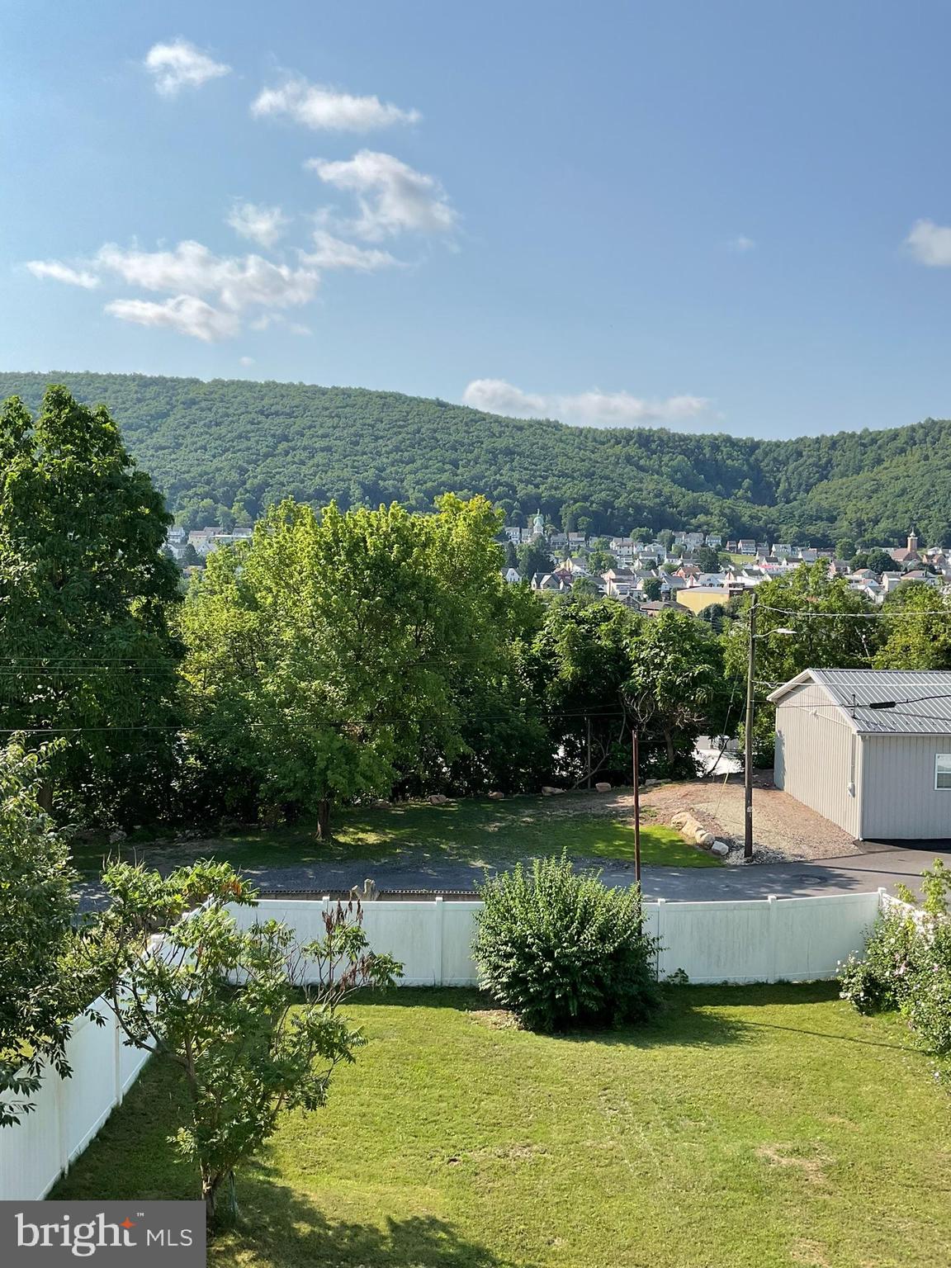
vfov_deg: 61.7
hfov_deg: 48.2
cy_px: 634
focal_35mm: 29
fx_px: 1062
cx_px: 476
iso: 16
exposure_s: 1/2141
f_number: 1.8
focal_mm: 3
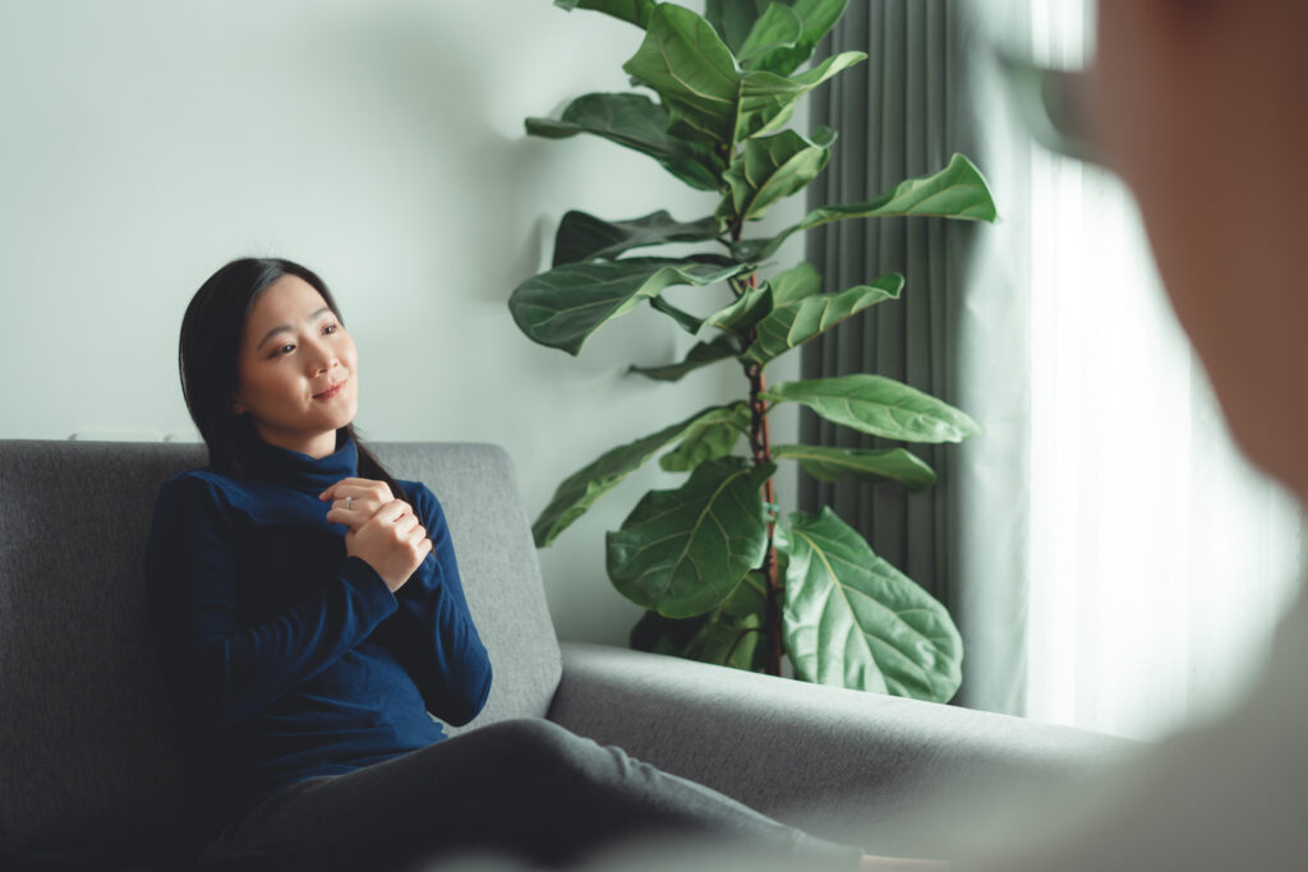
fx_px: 1817
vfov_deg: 27.0
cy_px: 436
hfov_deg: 39.6
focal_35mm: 50
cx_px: 654
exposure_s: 1/80
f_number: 1.8
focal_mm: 50
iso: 250
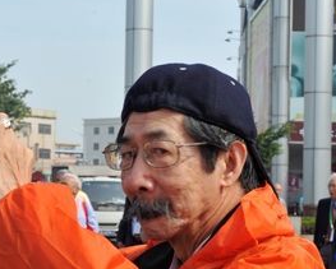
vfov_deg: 14.4
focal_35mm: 107
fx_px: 1065
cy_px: 163
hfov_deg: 17.9
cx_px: 134
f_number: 13
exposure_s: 1/80
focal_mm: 50
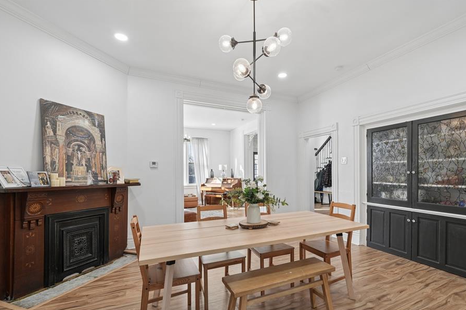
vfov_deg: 73.3
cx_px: 247
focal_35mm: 16
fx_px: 207
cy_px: 175
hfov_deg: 96.7
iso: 400
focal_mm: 14
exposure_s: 1/30
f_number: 8
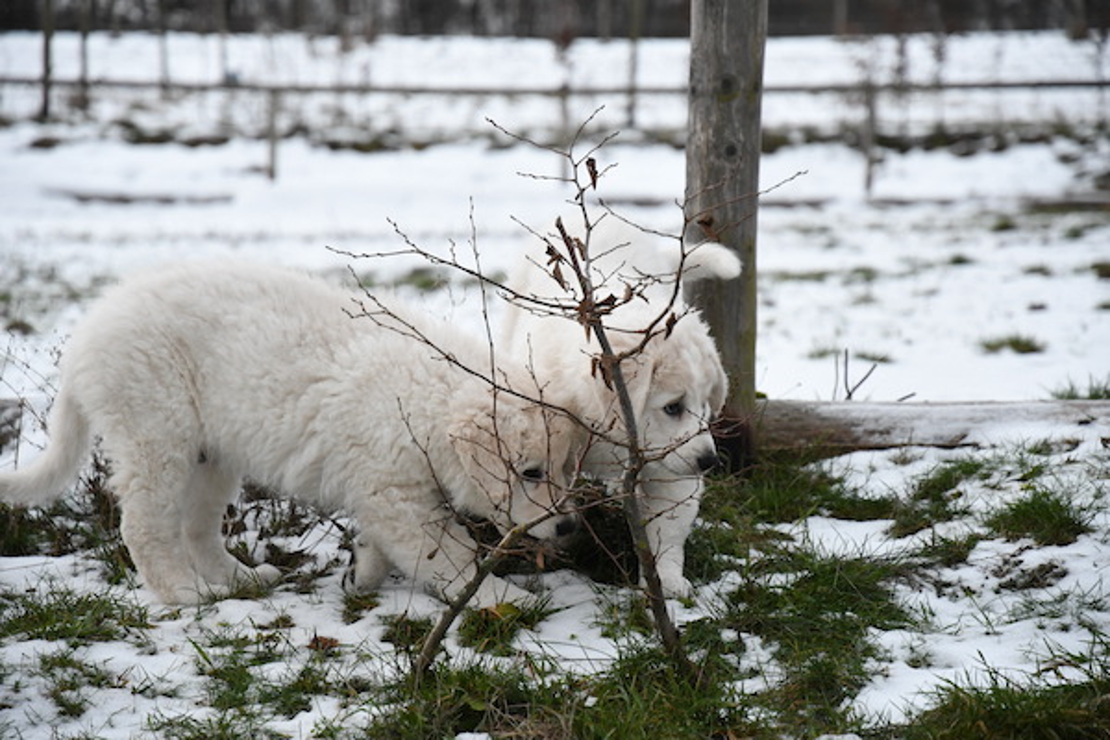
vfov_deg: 11.4
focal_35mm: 120
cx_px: 555
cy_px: 370
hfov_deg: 17.1
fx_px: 3700
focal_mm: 80
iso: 1600
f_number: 4
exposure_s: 1/640
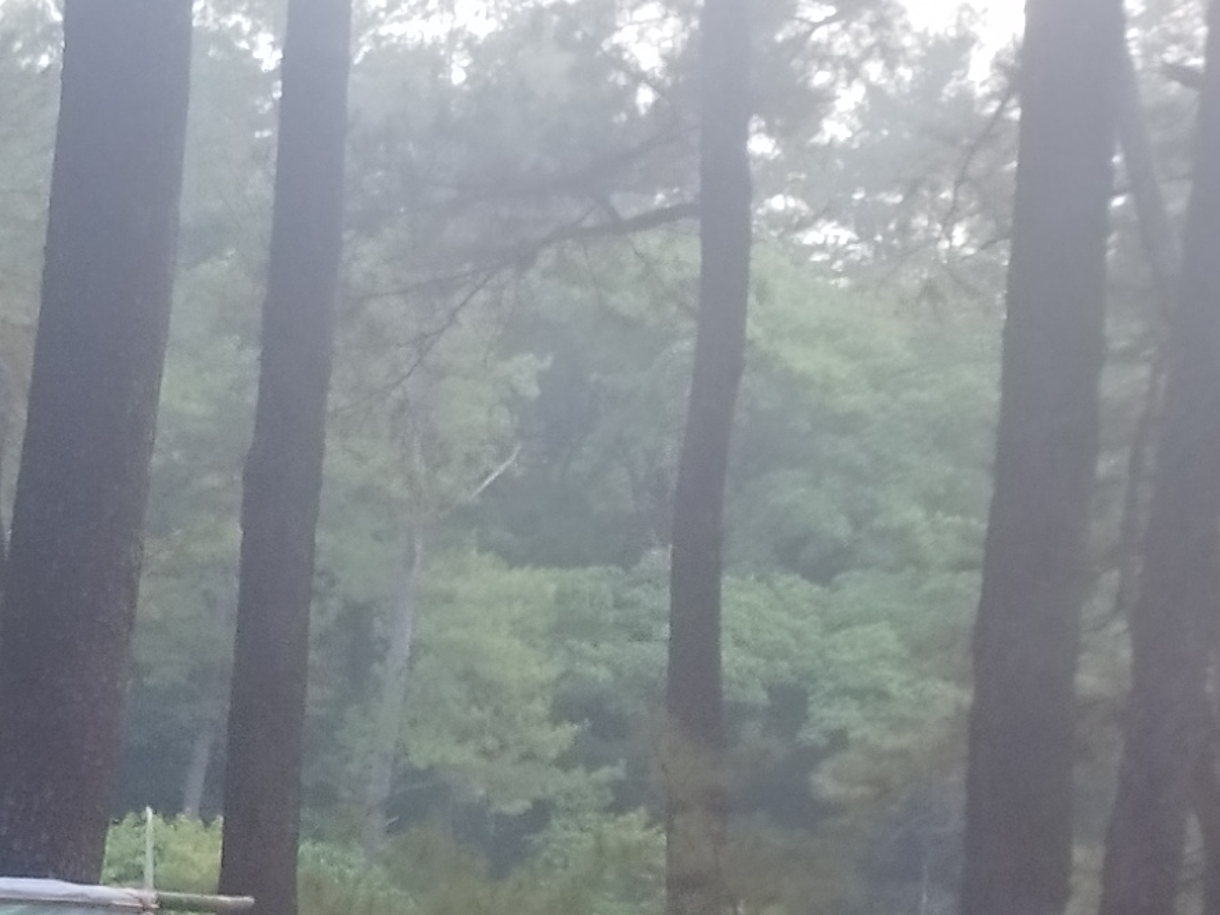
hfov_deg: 14.2
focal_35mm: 109
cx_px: -1410
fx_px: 3842
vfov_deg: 12.8
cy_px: 1391
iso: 90
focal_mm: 5.89
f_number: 1.89
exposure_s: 1/50
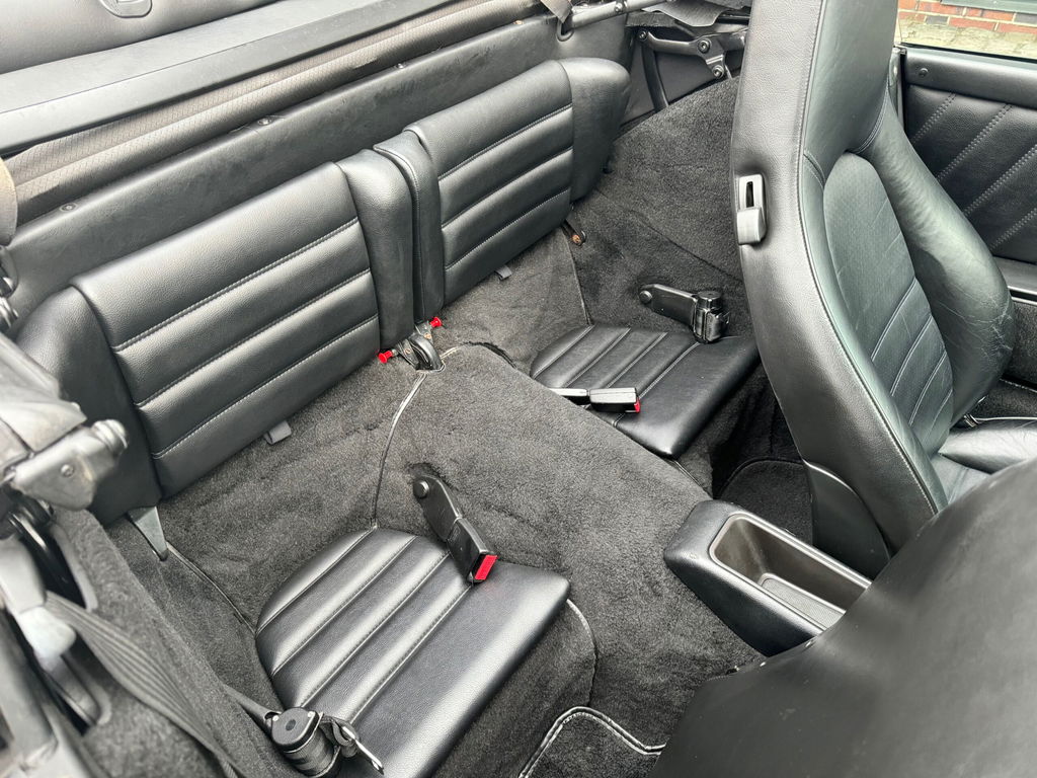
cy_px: 389
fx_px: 719
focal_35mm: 24
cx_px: 518
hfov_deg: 71.6
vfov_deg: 56.8
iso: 400
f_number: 1.78
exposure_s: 1/60
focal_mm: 6.76
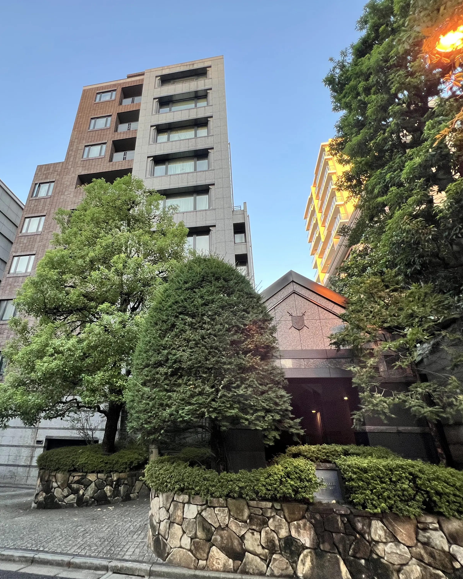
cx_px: 183
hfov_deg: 76.0
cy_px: 290
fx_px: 291
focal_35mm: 17
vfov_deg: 89.6
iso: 100
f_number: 1.8
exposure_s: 1/100
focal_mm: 1.57
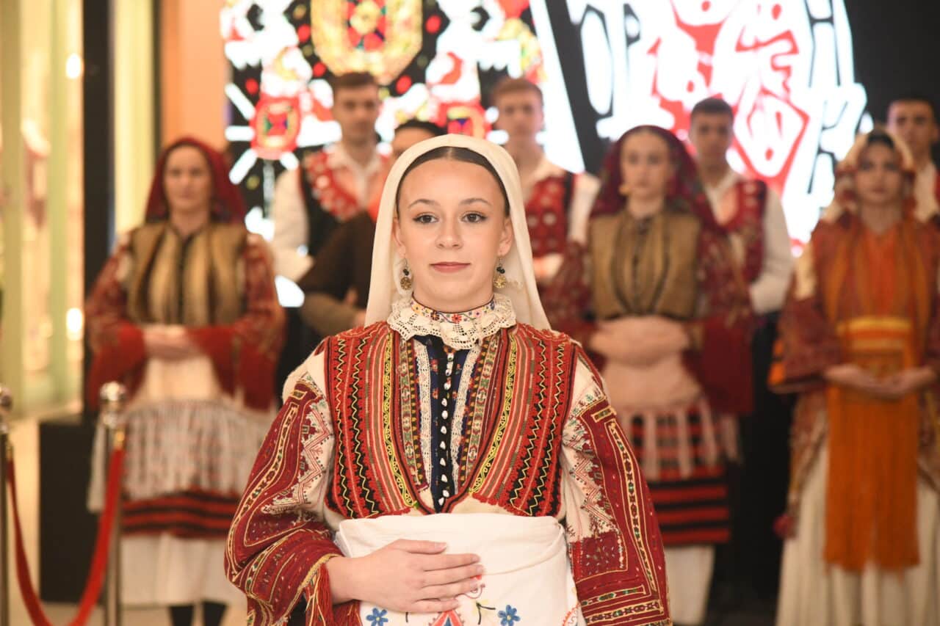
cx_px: 470
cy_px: 313
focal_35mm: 120
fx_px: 3133
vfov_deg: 11.4
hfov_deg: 17.1
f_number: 4.5
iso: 5000
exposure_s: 1/125
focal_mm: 120
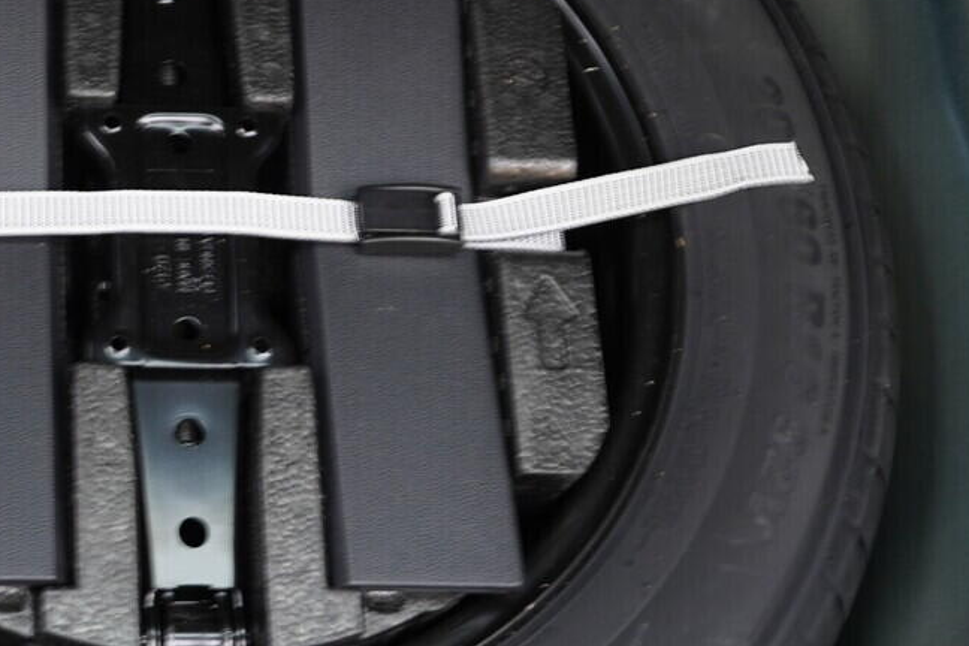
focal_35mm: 80
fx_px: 2153
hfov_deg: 24.6
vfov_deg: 17.1
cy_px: 289
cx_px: 79
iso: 250
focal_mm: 24
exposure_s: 1/30
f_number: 3.2
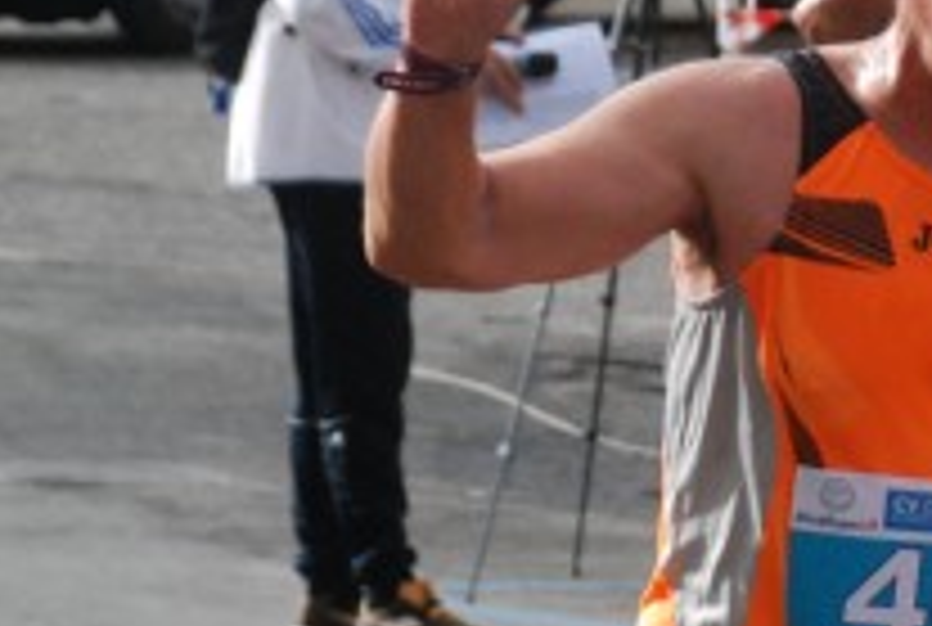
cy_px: 308
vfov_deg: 4.0
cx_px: 1054
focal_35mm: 347
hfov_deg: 5.9
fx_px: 9003
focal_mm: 80
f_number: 5.6
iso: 1000
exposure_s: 1/1250
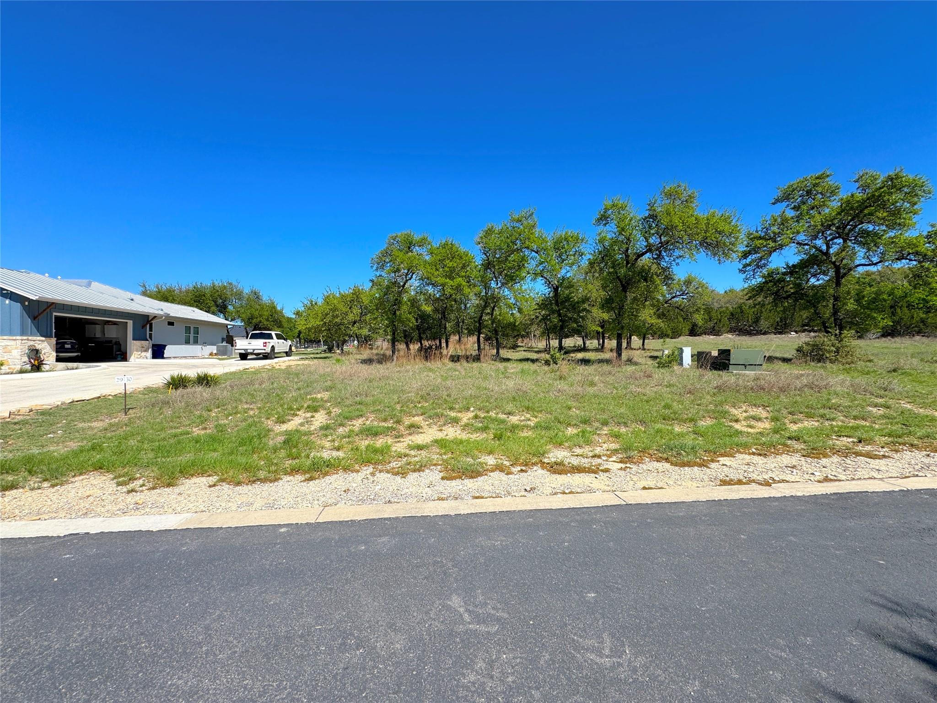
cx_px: 468
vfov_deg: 85.7
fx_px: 379
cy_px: 352
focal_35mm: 14
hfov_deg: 102.1
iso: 50
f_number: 2.2
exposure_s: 1/1976
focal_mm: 2.22
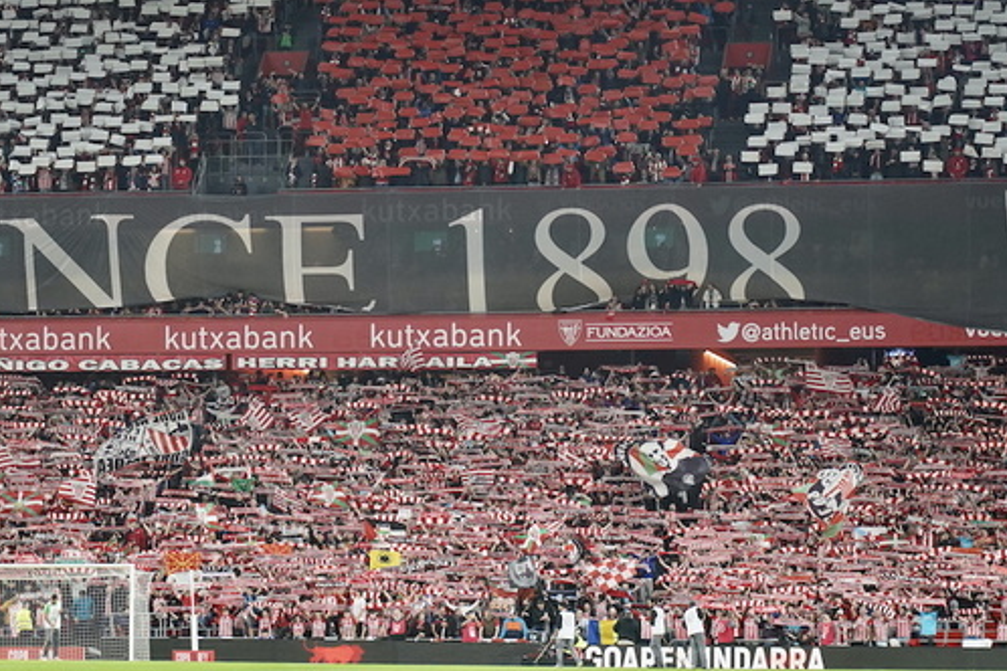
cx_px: 453
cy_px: 226
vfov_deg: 9.0
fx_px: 4279
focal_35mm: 153
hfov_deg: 13.4
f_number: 4
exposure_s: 1/500
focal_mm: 105
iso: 2500
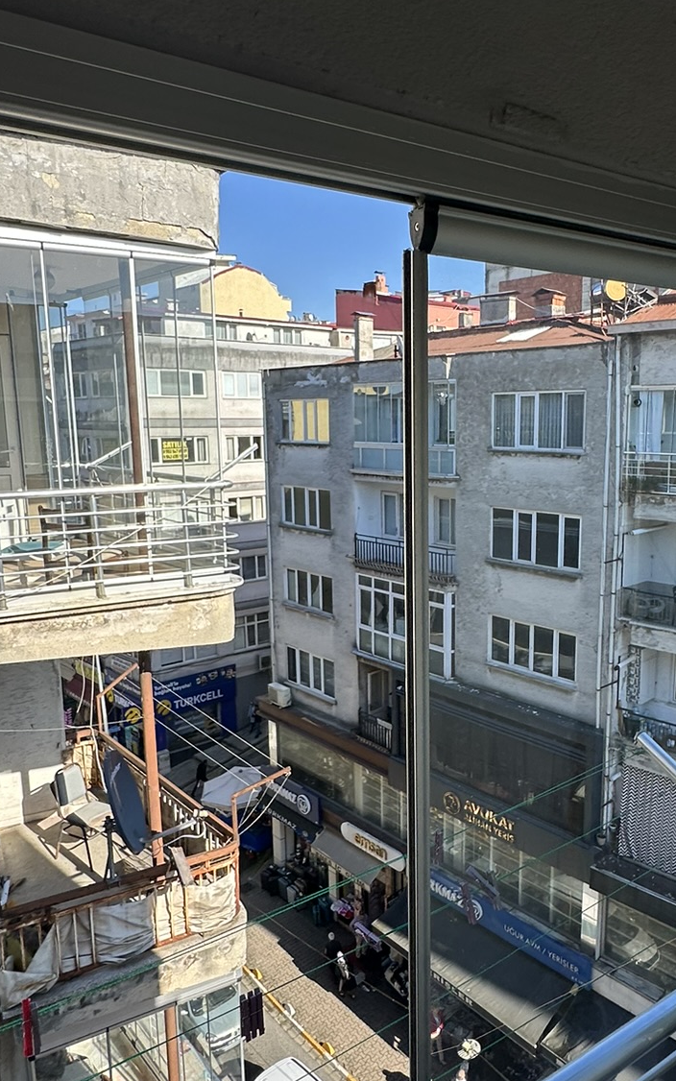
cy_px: 551
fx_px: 796
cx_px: 419
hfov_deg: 45.7
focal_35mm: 27
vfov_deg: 68.4
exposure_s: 1/1082
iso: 40
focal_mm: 2.22
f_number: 2.2
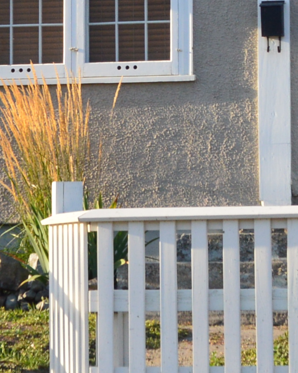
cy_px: -99
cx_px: 408
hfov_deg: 5.9
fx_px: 2877
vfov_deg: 7.3
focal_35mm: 261
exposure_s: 1/100
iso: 400
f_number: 9
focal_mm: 36
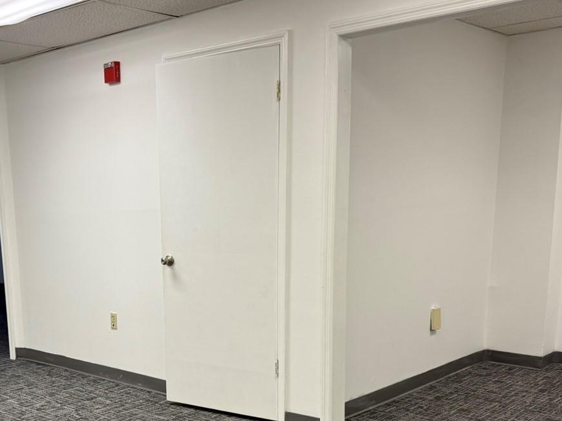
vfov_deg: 31.9
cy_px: 345
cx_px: 191
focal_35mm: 44
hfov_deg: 42.4
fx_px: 714
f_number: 1.78
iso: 125
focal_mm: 6.76
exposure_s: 1/120
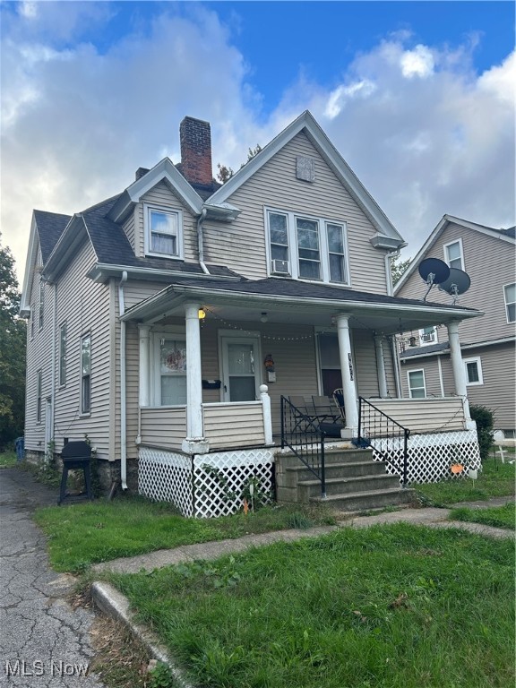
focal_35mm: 26
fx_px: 517
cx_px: 258
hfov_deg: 53.1
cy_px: 344
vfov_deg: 67.3
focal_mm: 5.7
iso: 50
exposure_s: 1/866
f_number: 1.5
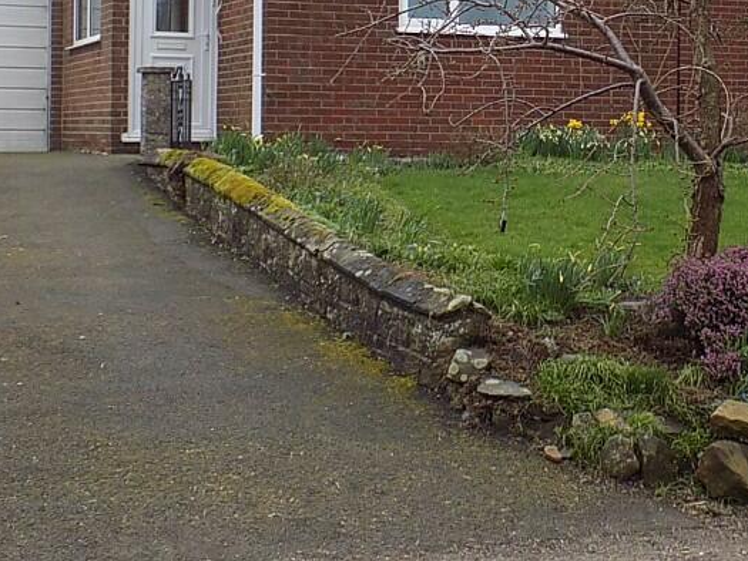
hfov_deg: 24.3
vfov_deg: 18.3
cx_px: 519
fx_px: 1729
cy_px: 108
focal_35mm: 80
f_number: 3.6
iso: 80
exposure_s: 1/50
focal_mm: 7.3
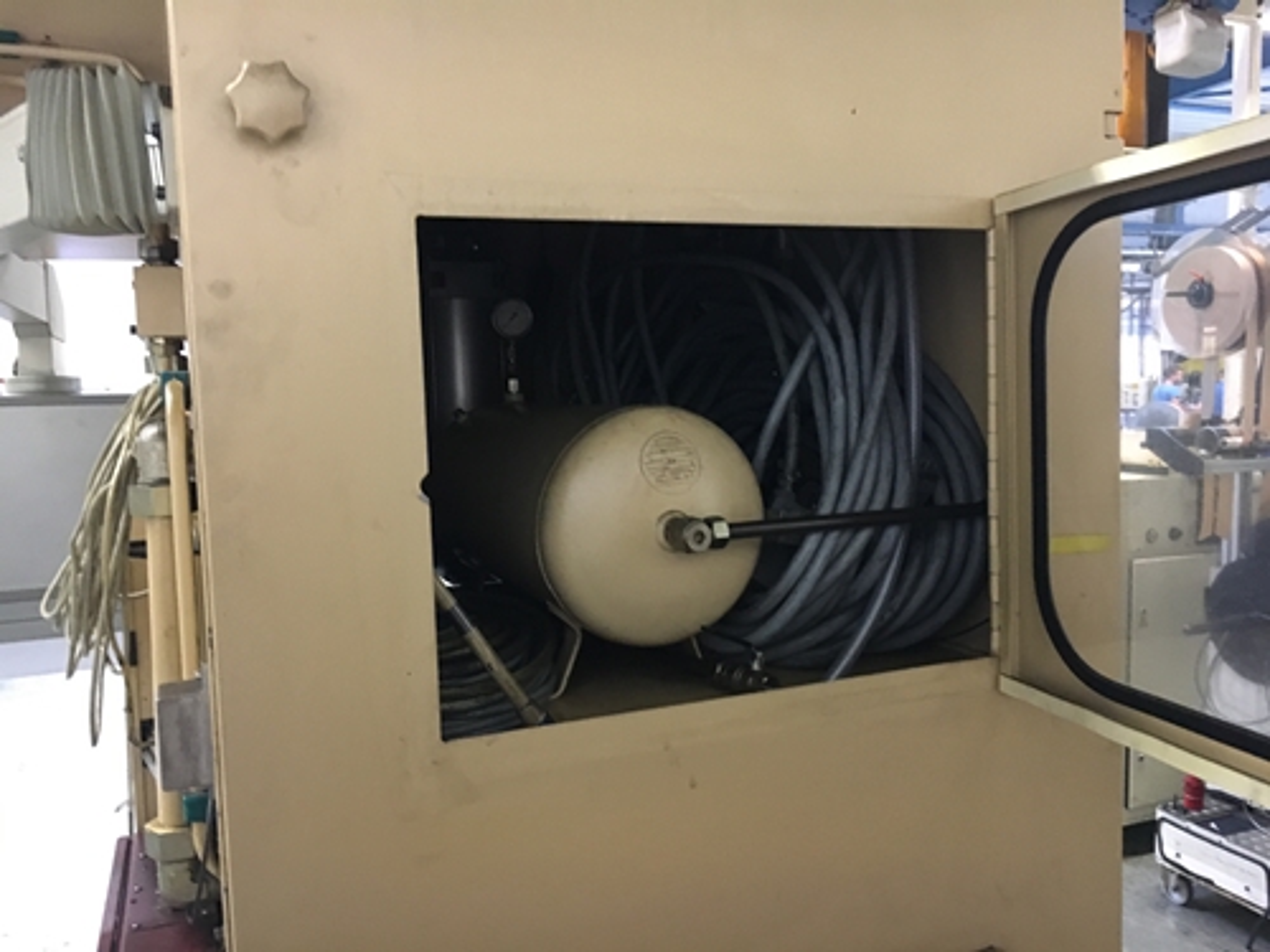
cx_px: 635
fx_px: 1064
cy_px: 476
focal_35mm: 29
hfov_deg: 61.7
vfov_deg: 48.2
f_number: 2.2
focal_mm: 4.15
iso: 250
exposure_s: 1/17
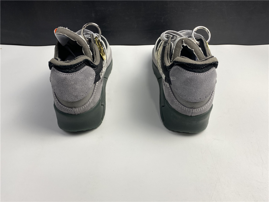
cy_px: 101
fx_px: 202
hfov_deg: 67.3
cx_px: 134
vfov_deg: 53.1
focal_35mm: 26
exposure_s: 1/100
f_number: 1.8
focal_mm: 4.25
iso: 32
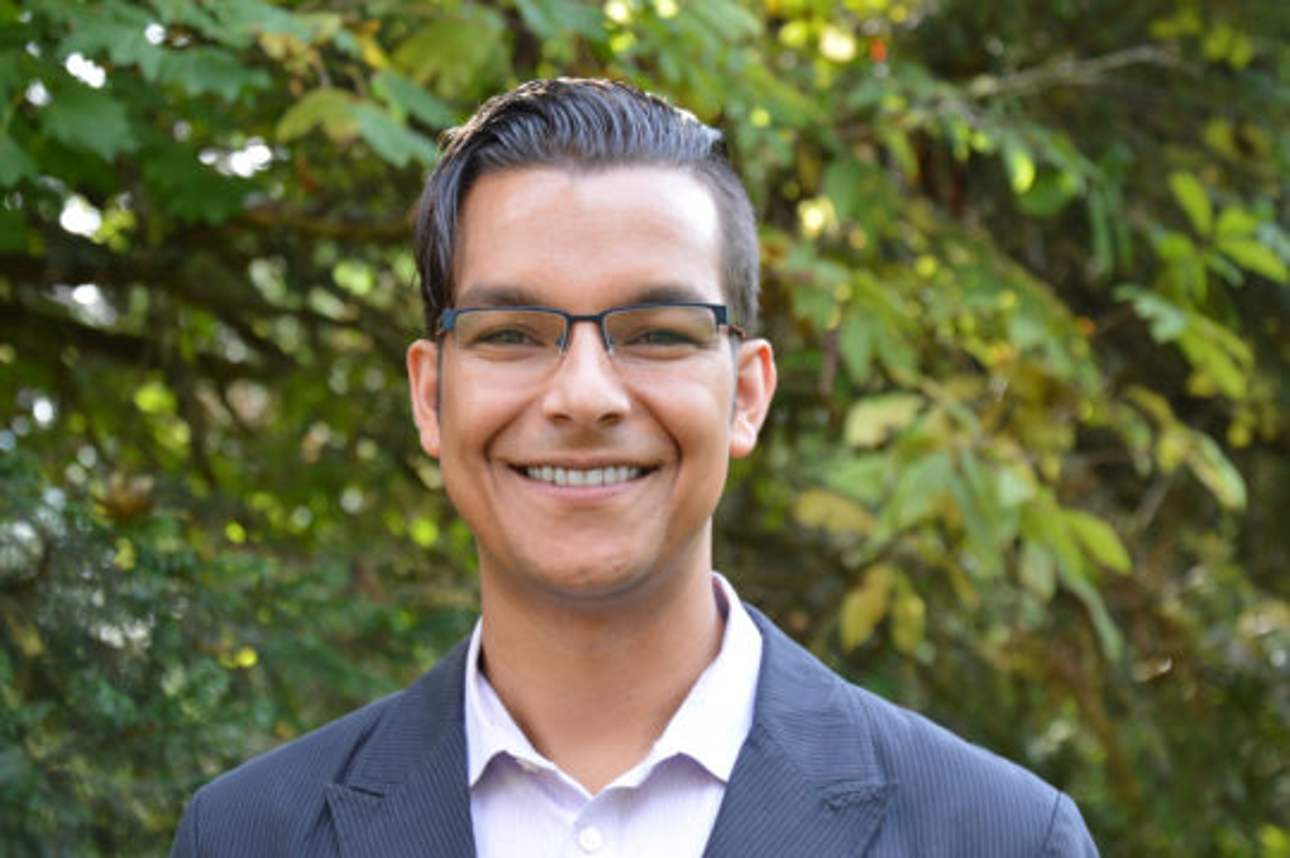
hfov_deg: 24.2
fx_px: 3007
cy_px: 429
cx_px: 645
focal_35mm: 84
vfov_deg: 16.2
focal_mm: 56
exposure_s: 1/100
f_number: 5
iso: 400
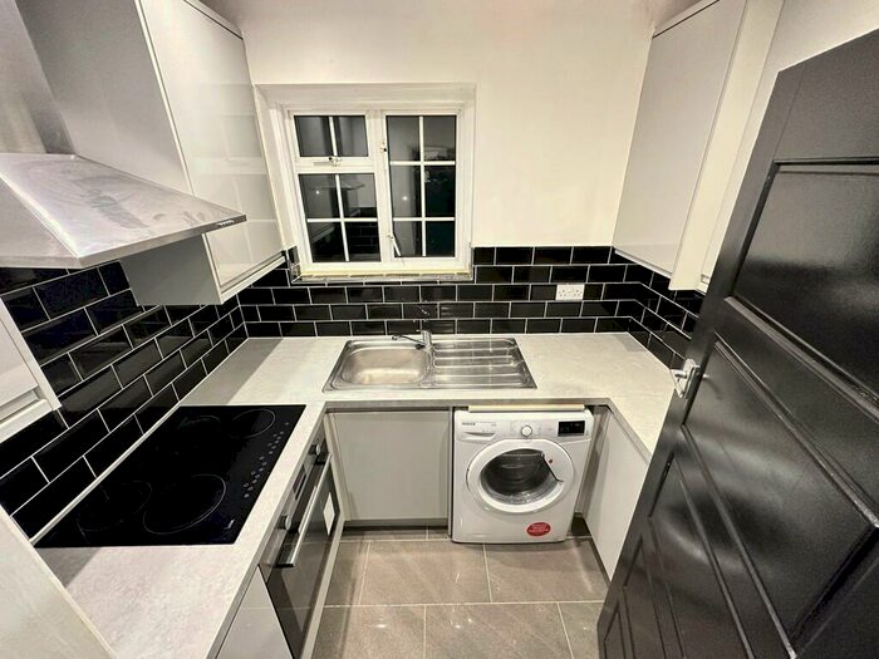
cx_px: 440
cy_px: 330
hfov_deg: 102.1
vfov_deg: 85.7
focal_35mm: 14
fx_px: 356
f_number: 2.2
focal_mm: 2.22
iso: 320
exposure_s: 1/50
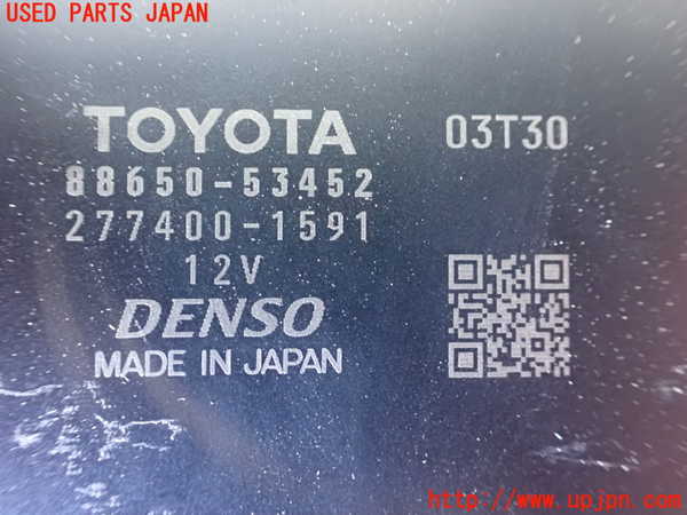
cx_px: 344
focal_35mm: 30
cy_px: 258
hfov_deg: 60.0
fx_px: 595
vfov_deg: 46.8
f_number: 2.3
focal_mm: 5.4
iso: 1600
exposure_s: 1/20
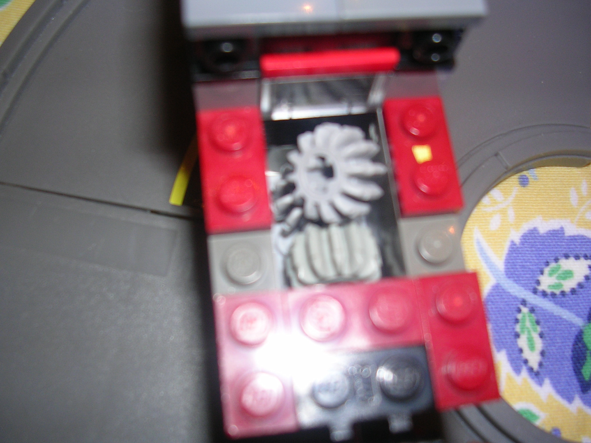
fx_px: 649
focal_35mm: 38
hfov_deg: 49.0
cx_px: 296
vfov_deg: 37.7
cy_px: 222
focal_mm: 5.8
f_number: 2.8
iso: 50
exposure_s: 1/60.1
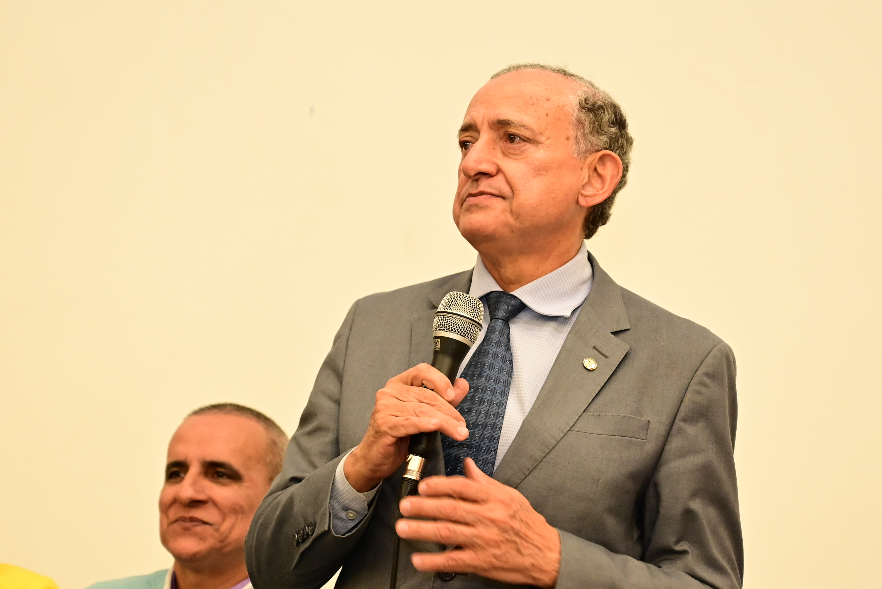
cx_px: 441
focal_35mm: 105
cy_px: 294
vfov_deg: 13.1
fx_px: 2574
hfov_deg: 19.4
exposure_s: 1/125
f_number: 4.5
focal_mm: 70
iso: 3200
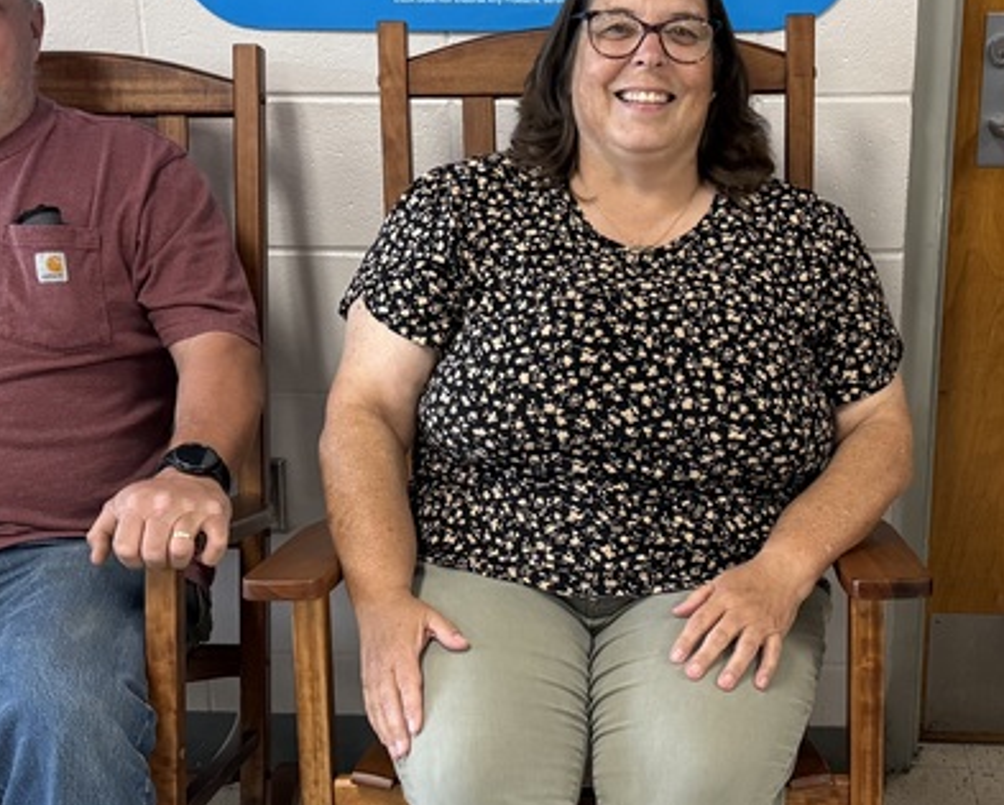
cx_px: 605
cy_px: 537
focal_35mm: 61
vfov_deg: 24.9
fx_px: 1814
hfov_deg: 30.8
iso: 320
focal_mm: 6.76
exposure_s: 1/60
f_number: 1.78
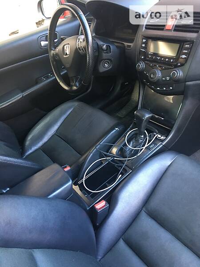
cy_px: 134
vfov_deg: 61.7
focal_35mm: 29
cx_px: 100
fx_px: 223
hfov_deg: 48.2
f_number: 2.2
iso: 80
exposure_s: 1/10
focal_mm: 4.2
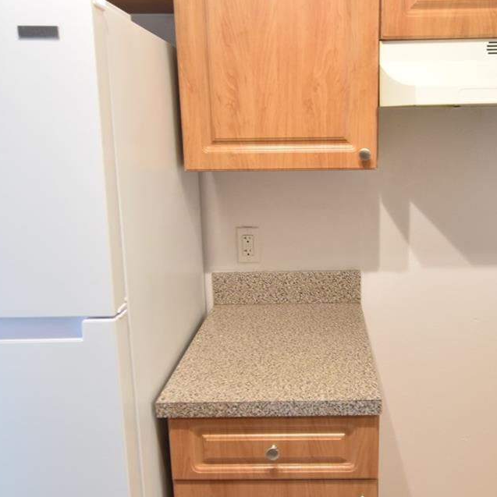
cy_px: 239
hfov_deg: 50.5
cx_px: 314
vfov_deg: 51.1
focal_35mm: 32
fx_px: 520
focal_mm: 10
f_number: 3.5
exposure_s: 1/45
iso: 800
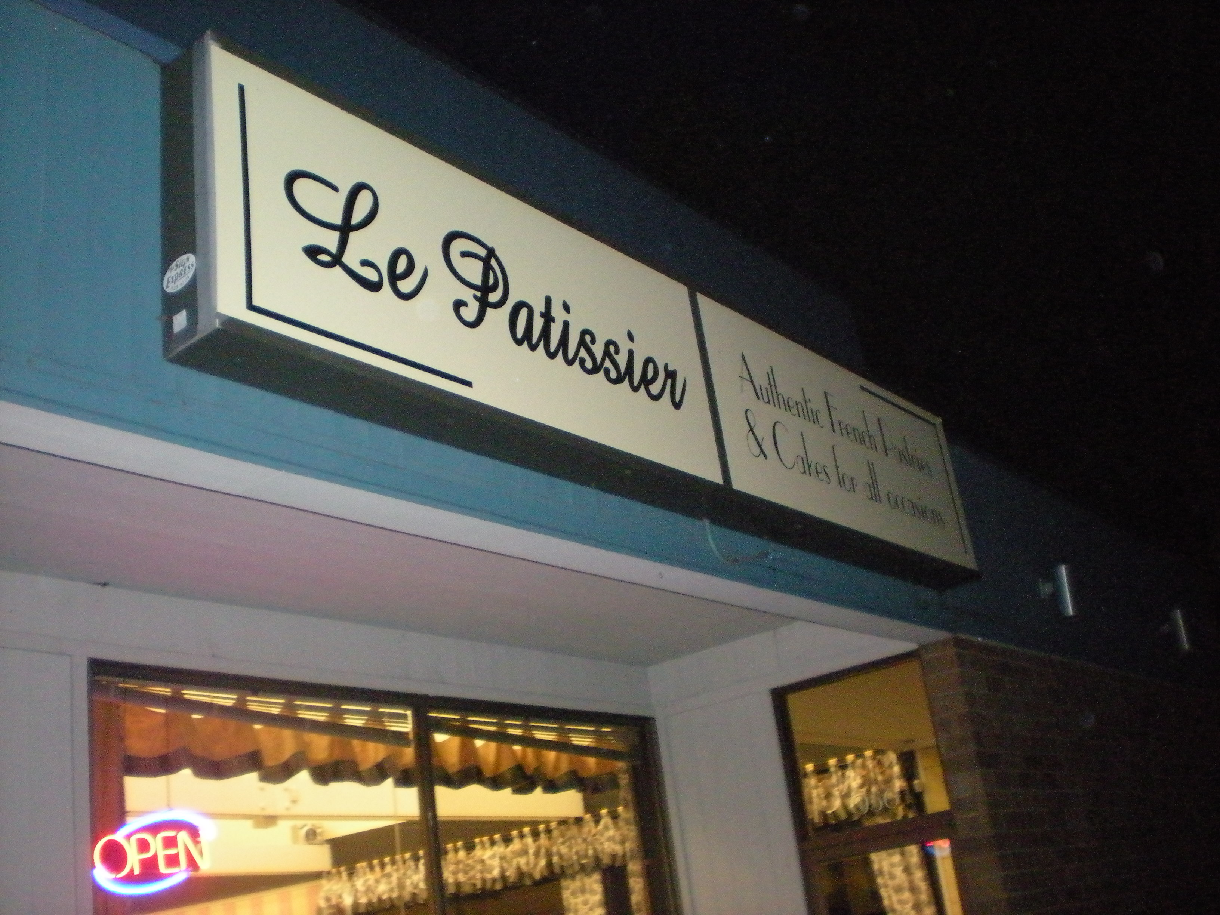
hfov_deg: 49.0
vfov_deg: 37.7
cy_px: 458
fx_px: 1339
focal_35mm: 38
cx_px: 610
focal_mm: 6.3
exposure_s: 1/60
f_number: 3.1
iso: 800
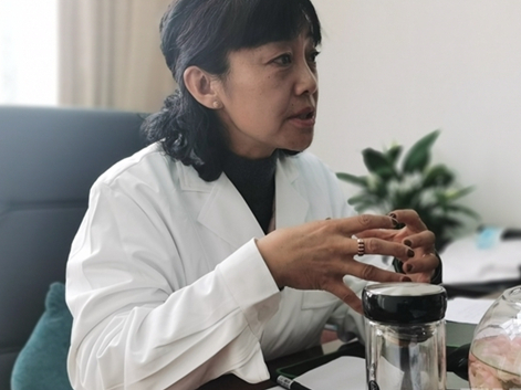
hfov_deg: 38.6
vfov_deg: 29.6
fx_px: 737
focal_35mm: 49
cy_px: 167
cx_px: 333
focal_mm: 5.56
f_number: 1.6
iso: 50
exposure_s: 1/125
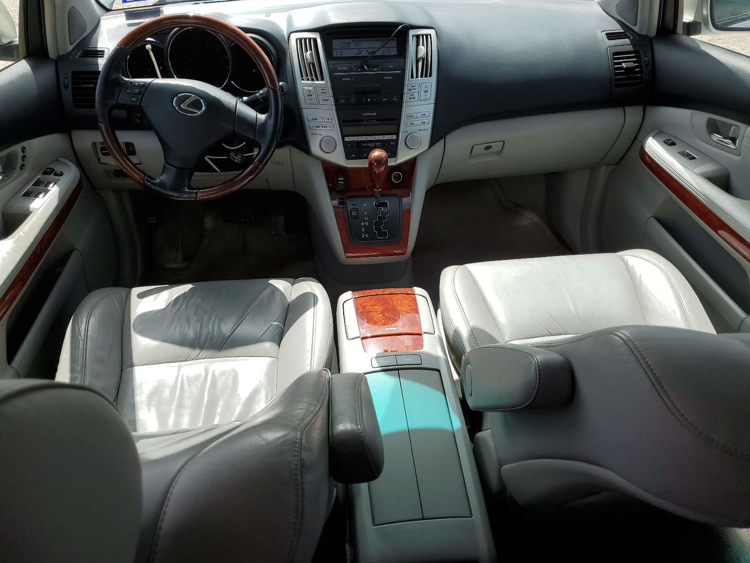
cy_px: 274
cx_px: 362
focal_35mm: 27
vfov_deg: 51.4
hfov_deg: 65.3
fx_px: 585
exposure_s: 1/1667
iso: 50
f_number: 1.5
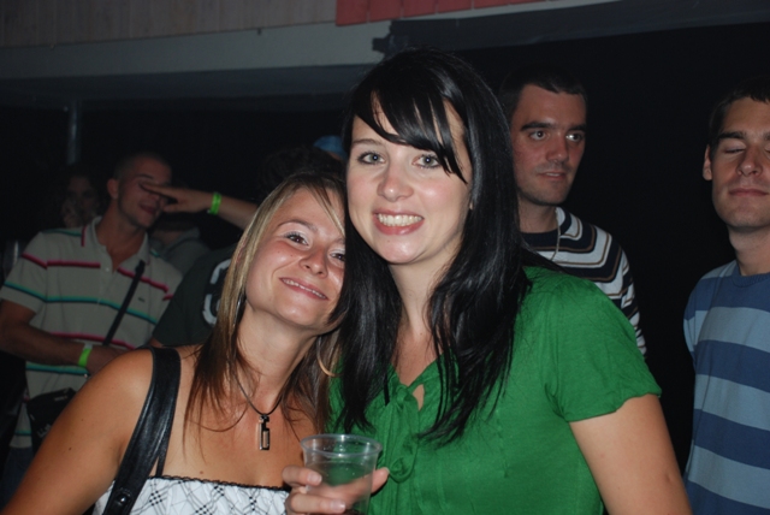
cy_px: 258
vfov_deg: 23.8
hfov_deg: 35.0
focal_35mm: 57
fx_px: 1220
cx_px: 385
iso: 200
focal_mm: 38
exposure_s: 1/60
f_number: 4.5
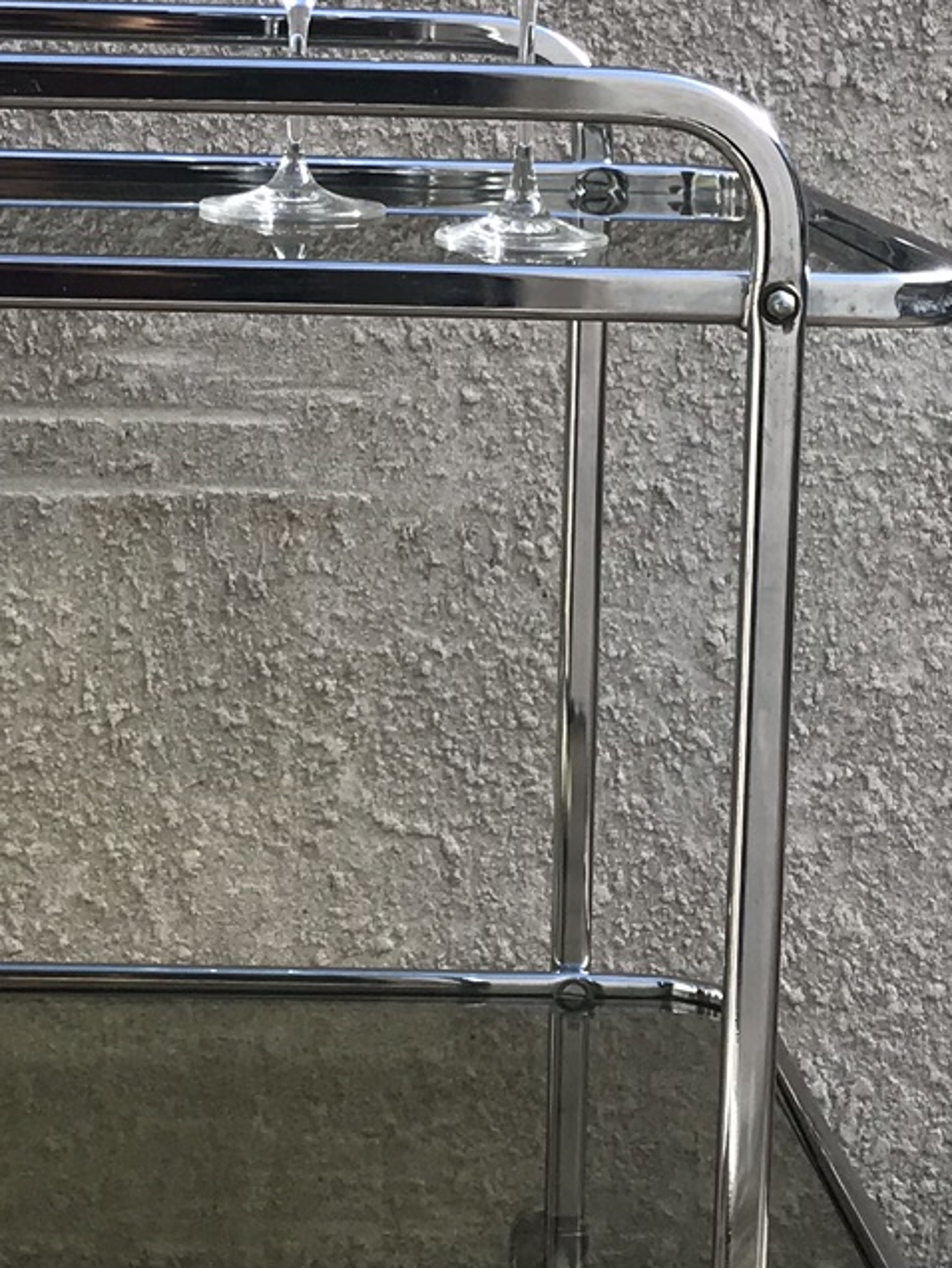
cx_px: 201
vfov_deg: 21.4
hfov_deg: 16.3
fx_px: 3299
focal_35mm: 90
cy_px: 193
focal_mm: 3.99
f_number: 1.8
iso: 20
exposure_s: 1/374
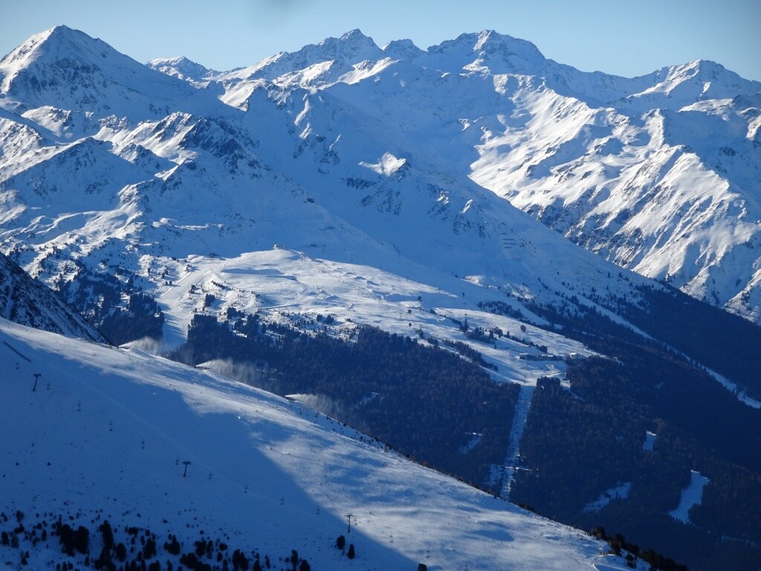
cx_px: 380
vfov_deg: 7.9
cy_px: 286
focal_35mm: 189
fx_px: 4155
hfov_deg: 10.5
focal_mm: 32.24
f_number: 5.6
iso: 80
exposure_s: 1/500
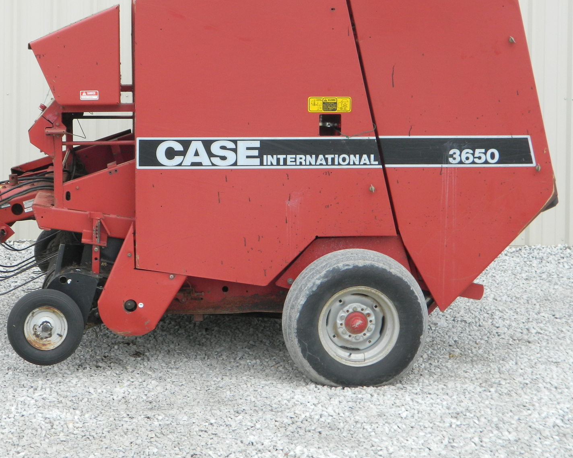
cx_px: 180
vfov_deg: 19.1
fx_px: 1357
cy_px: 167
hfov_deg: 23.7
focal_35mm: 80
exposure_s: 1/250
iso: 80
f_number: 3.8
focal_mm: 10.2
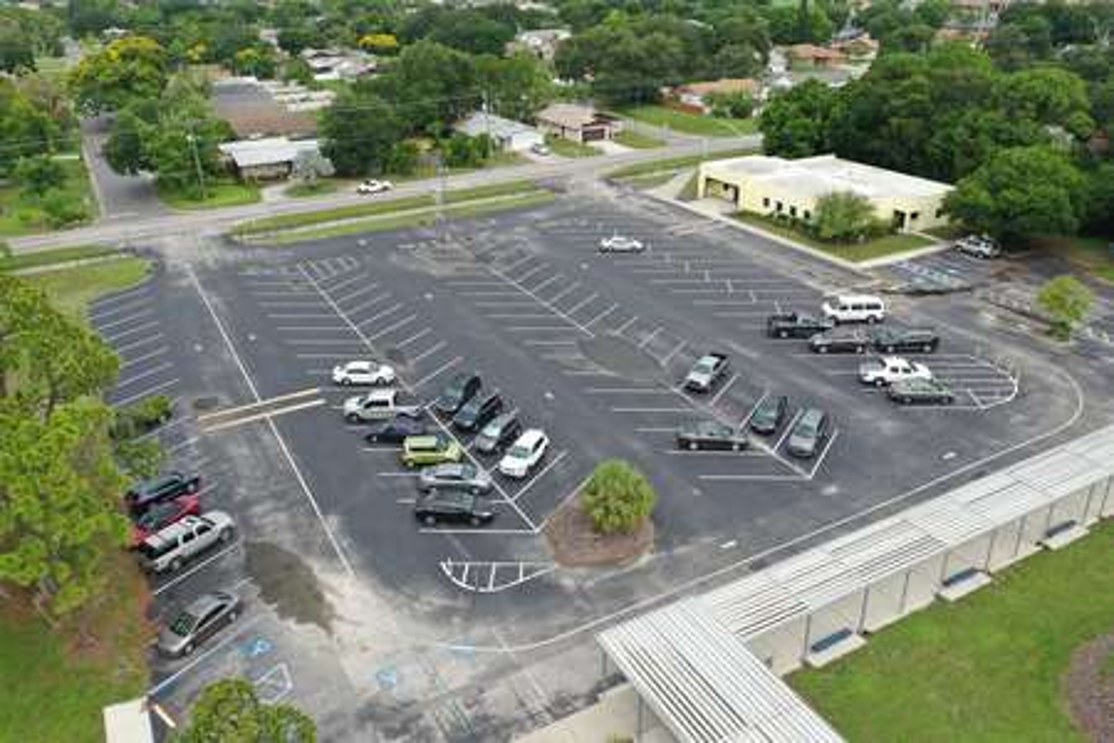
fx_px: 866
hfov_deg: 65.5
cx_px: 557
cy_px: 372
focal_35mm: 28
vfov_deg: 46.4
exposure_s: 1/240
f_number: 5
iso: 100
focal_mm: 10.26
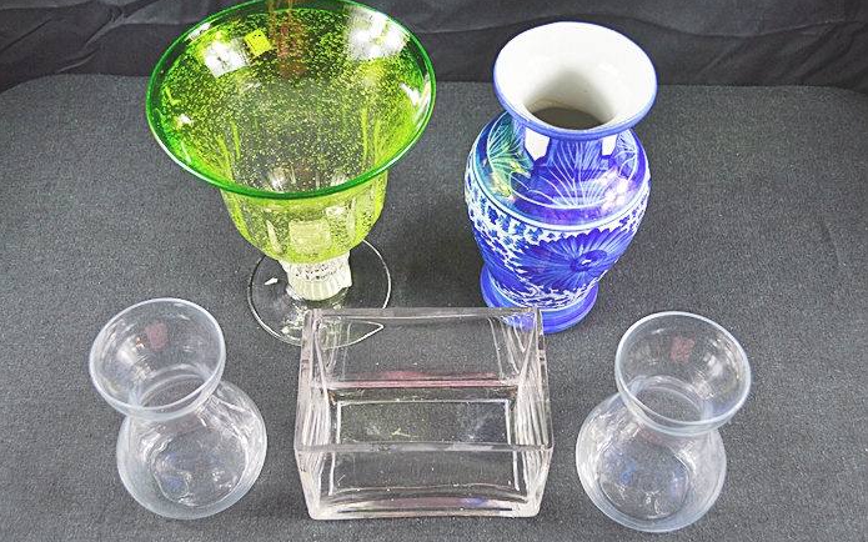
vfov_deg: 32.0
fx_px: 946
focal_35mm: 40
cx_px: 433
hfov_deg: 49.3
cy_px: 263
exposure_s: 1/40
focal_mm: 26
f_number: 4.2
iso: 400
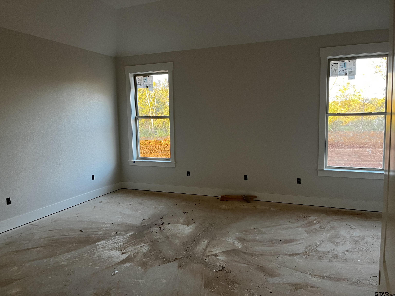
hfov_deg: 67.3
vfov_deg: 53.1
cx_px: 198
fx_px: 297
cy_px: 148
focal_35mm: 26
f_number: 1.6
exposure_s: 1/72
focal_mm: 5.1
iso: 125
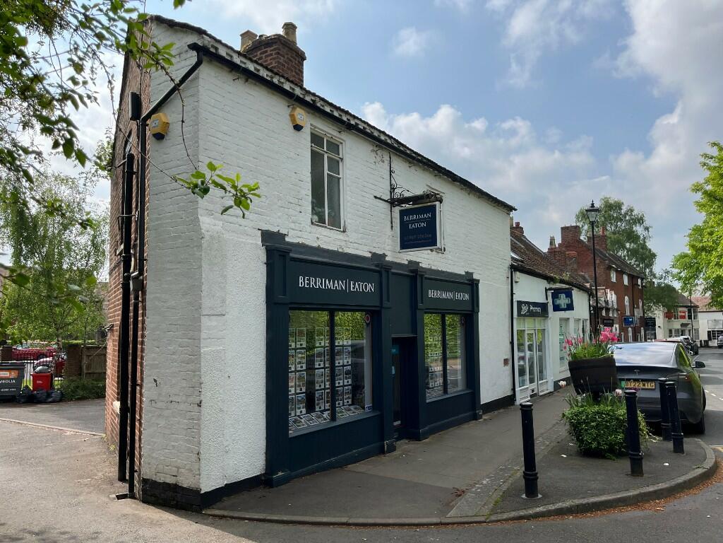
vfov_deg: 53.1
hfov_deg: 67.3
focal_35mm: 26
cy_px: 272
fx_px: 543
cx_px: 362
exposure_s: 1/2899
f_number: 1.6
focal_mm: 5.1
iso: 50
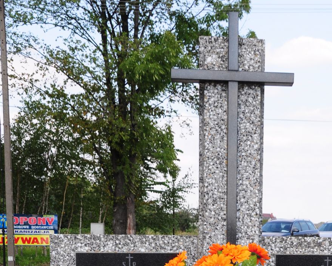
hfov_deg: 21.3
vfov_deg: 16.0
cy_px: 387
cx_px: 257
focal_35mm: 89
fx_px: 875
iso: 200
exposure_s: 1/250
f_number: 7.1
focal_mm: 26
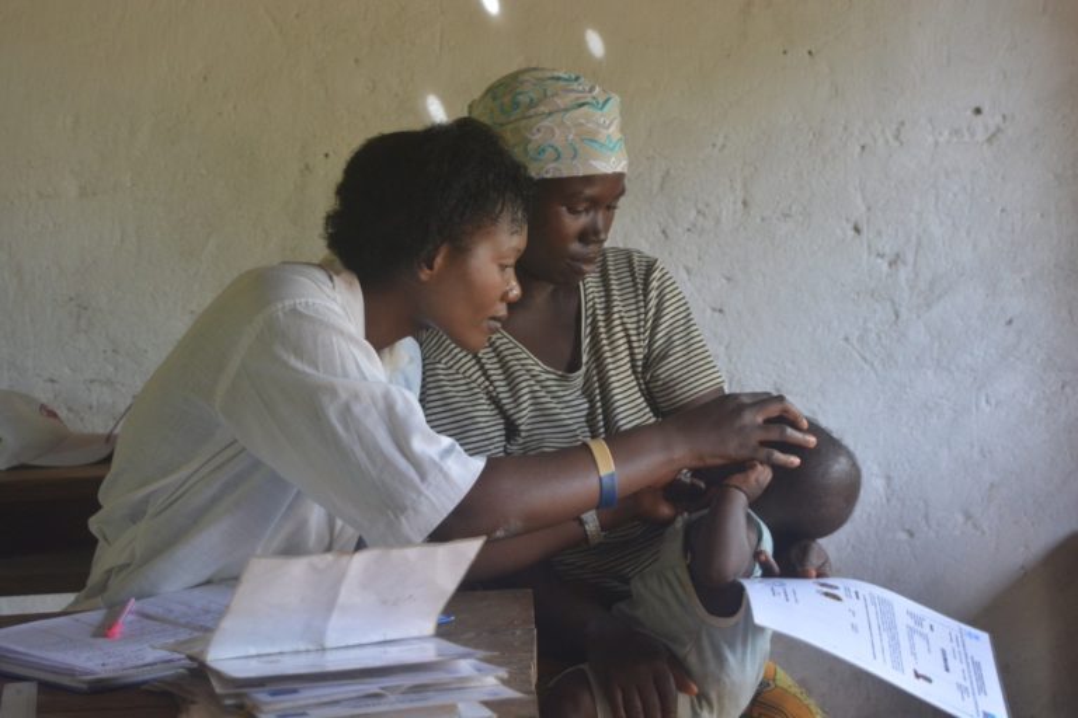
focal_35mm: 72
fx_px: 2156
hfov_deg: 28.1
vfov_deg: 18.9
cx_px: 539
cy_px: 359
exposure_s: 1/60
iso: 900
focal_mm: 48
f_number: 5.3
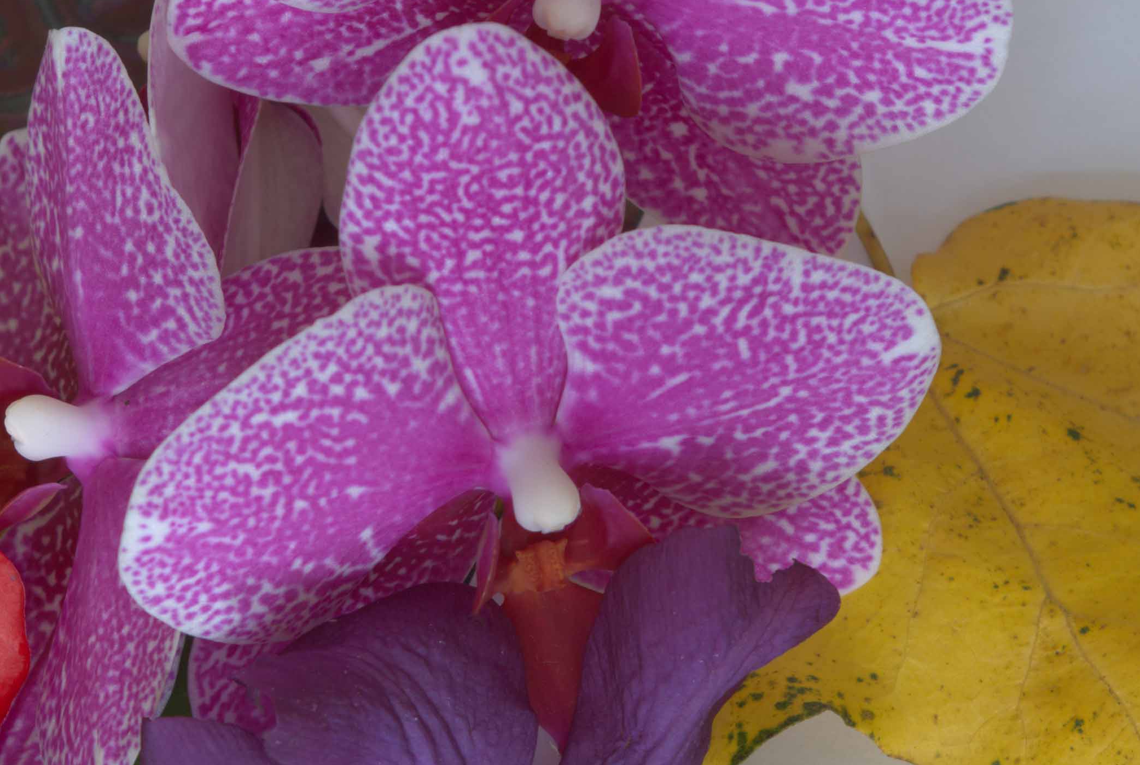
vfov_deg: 8.9
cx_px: 511
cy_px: 508
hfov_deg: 13.3
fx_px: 4884
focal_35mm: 154
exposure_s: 5
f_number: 11
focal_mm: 55
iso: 100
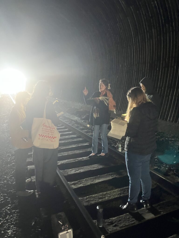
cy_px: 119
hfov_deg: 49.7
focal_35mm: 28
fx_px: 193
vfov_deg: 63.4
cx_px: 90
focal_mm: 3.99
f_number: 1.8
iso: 500
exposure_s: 1/30
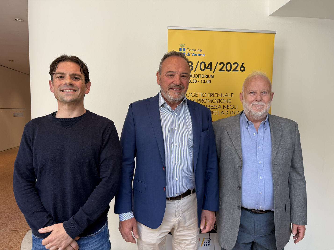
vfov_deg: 56.8
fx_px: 232
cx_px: 167
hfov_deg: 71.6
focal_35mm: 24
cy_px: 125
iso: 80
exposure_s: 1/100
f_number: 1.78
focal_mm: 6.76
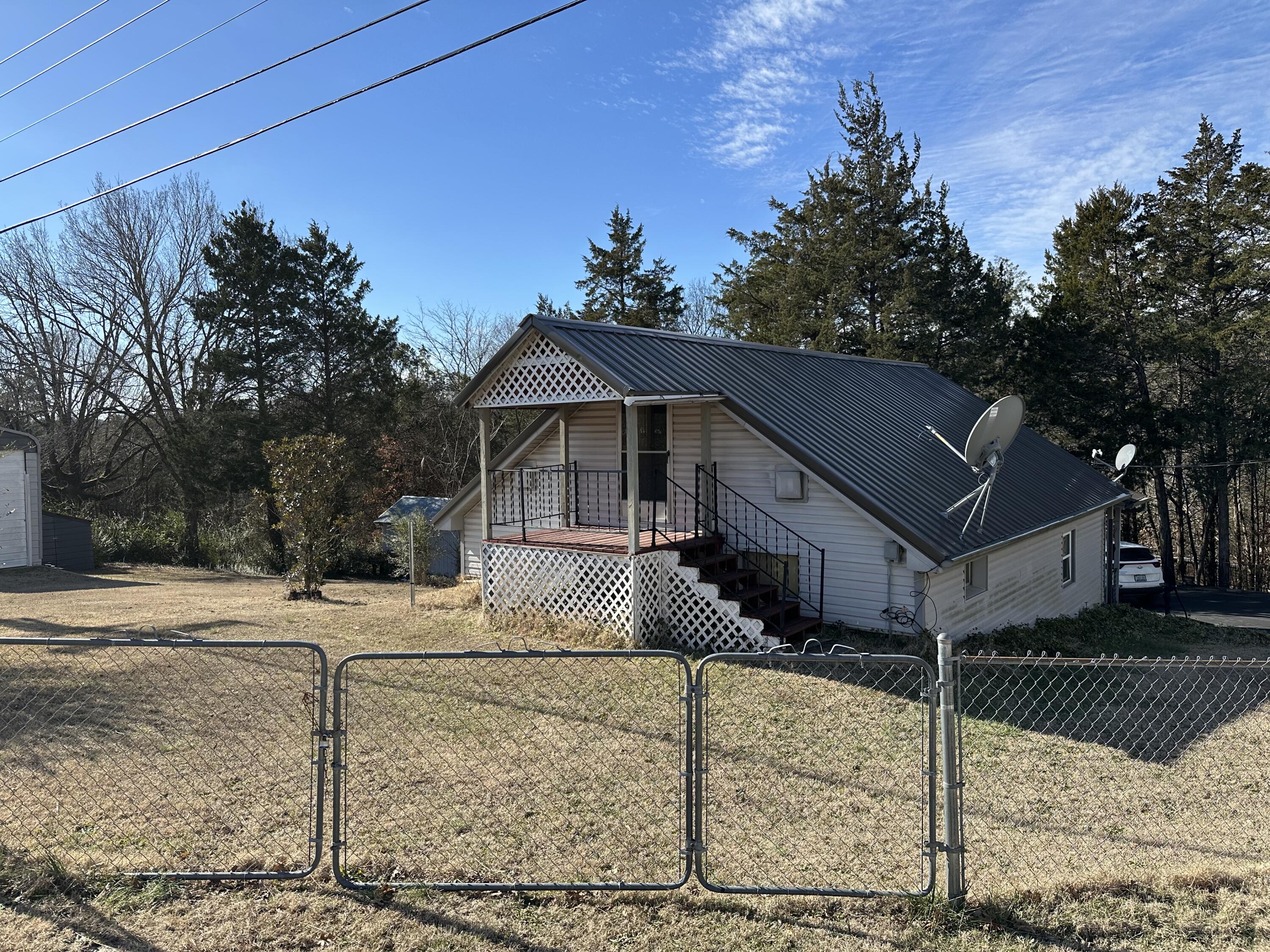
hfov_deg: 71.6
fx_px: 881
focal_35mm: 24
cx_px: 635
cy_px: 476
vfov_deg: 56.8
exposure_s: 1/3155
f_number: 1.78
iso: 80
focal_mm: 6.86
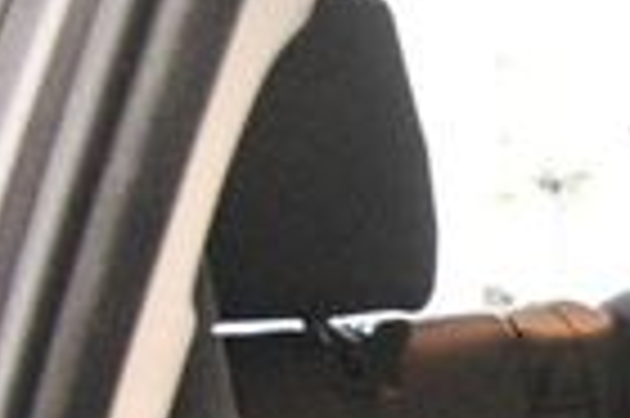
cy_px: 791
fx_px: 2395
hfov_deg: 13.4
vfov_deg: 9.4
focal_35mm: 137
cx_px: 1143
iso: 11400
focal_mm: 20
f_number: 3.5
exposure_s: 1/60
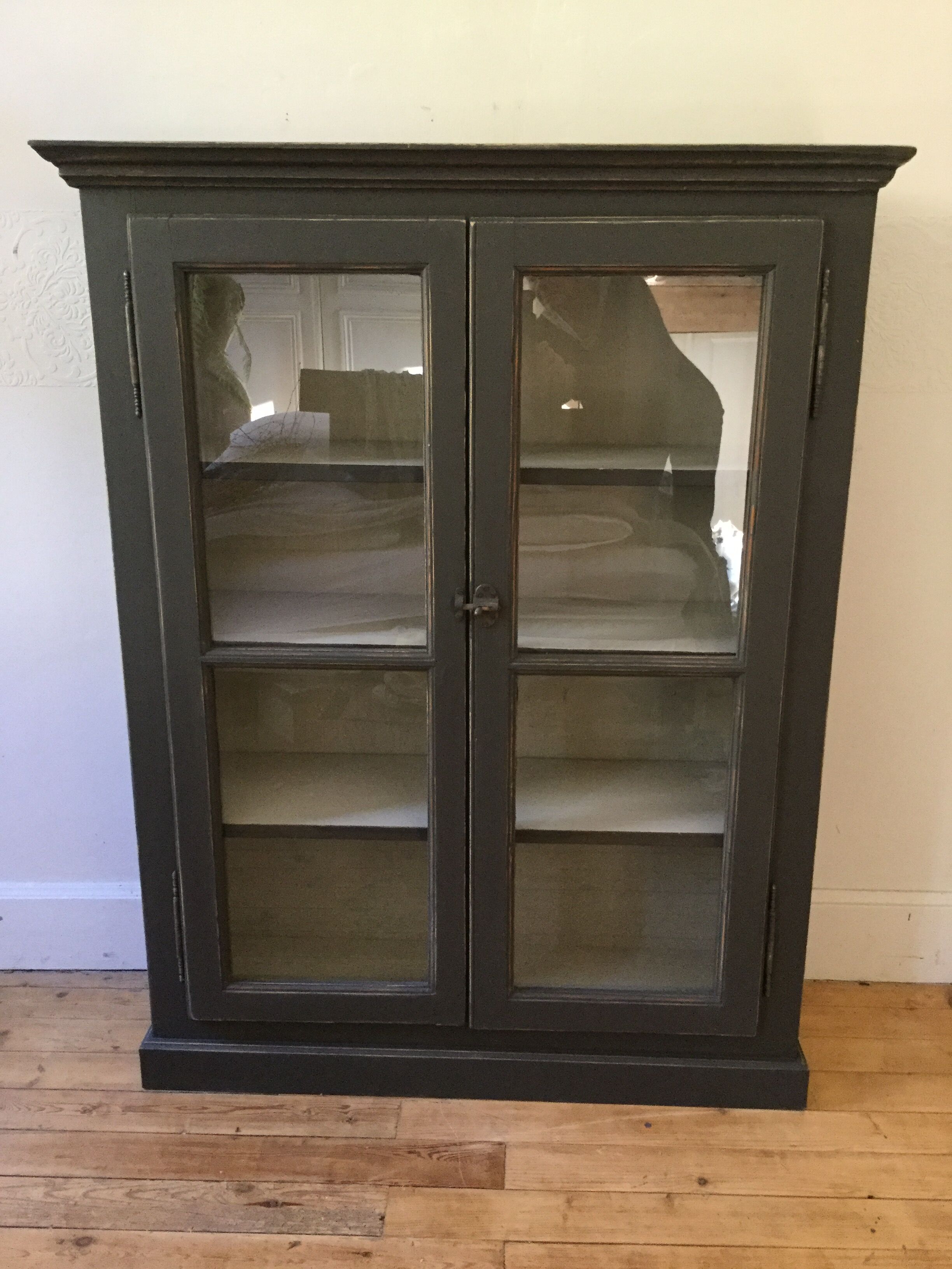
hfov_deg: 45.4
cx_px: 476
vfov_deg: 58.4
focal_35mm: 31
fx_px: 1137
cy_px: 634
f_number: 2.4
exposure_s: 1/33
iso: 250
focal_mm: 3.3
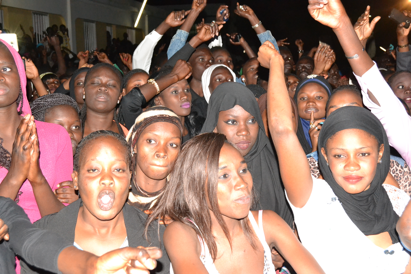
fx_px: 514
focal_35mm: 45
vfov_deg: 29.9
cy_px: 137
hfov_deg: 43.6
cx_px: 206
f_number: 7.1
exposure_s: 1/200
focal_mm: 30
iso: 3200
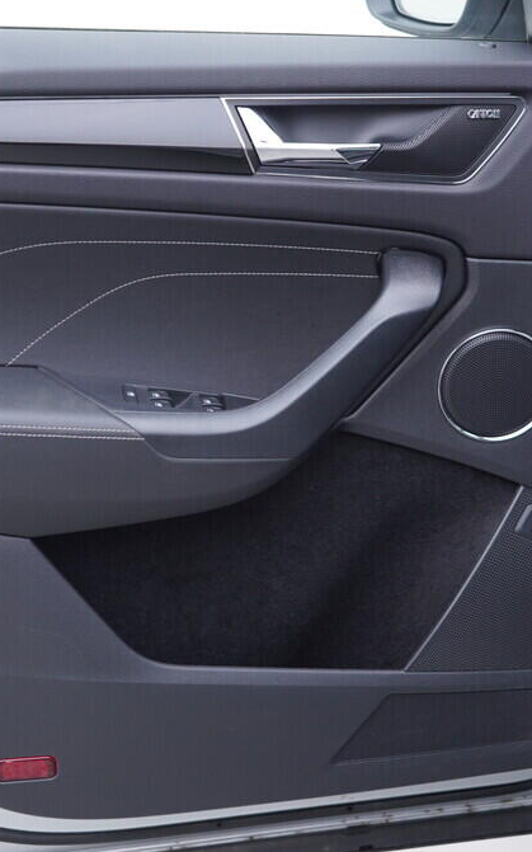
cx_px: 187
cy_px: 427
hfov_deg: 23.0
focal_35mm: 56
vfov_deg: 36.3
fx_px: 1300
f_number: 2.8
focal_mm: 24
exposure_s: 1/40
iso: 125
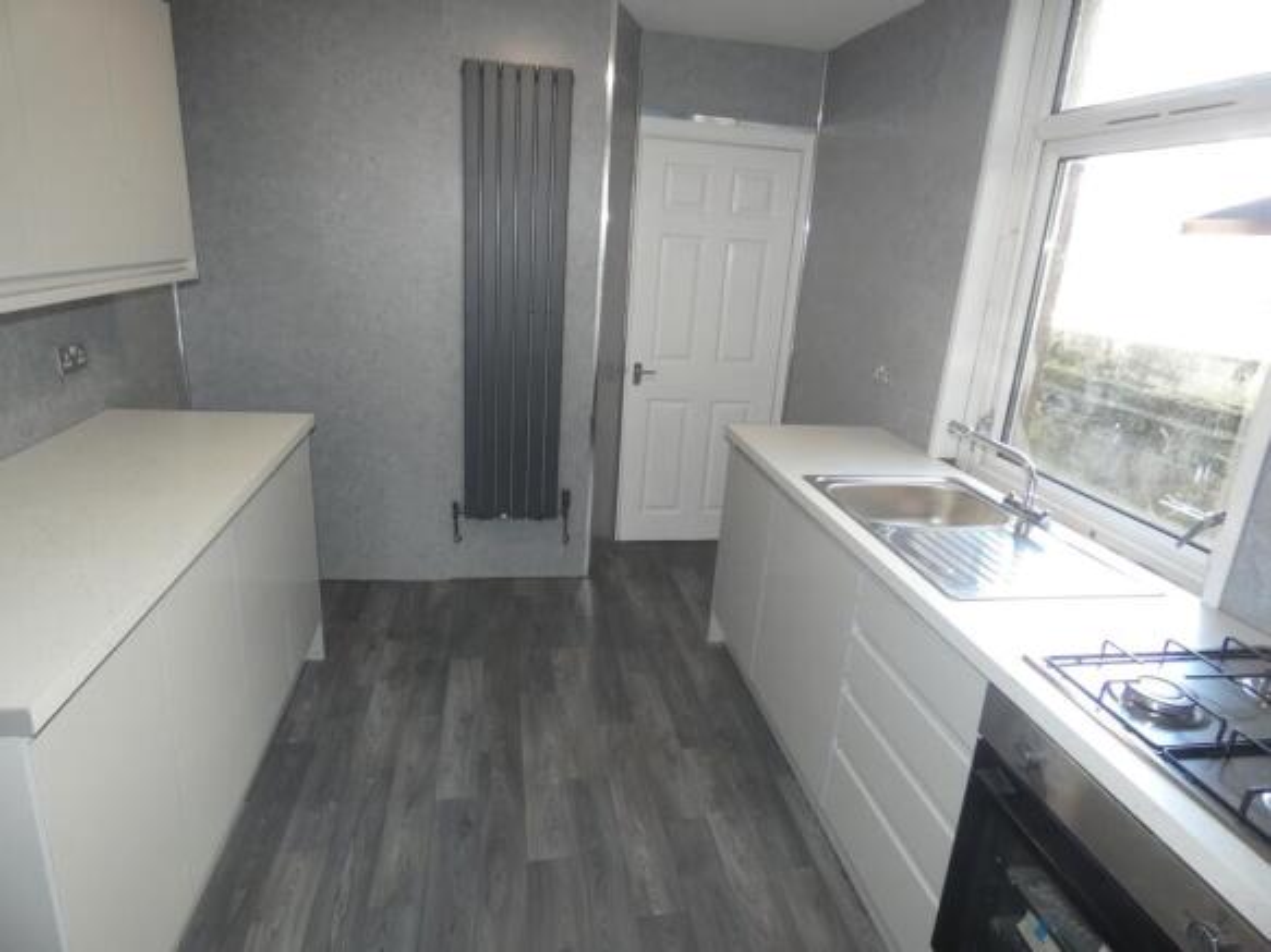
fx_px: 734
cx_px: 636
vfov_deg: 66.0
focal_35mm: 20
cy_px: 476
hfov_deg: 81.8
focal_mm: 3.6
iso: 320
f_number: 2.8
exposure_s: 1/60
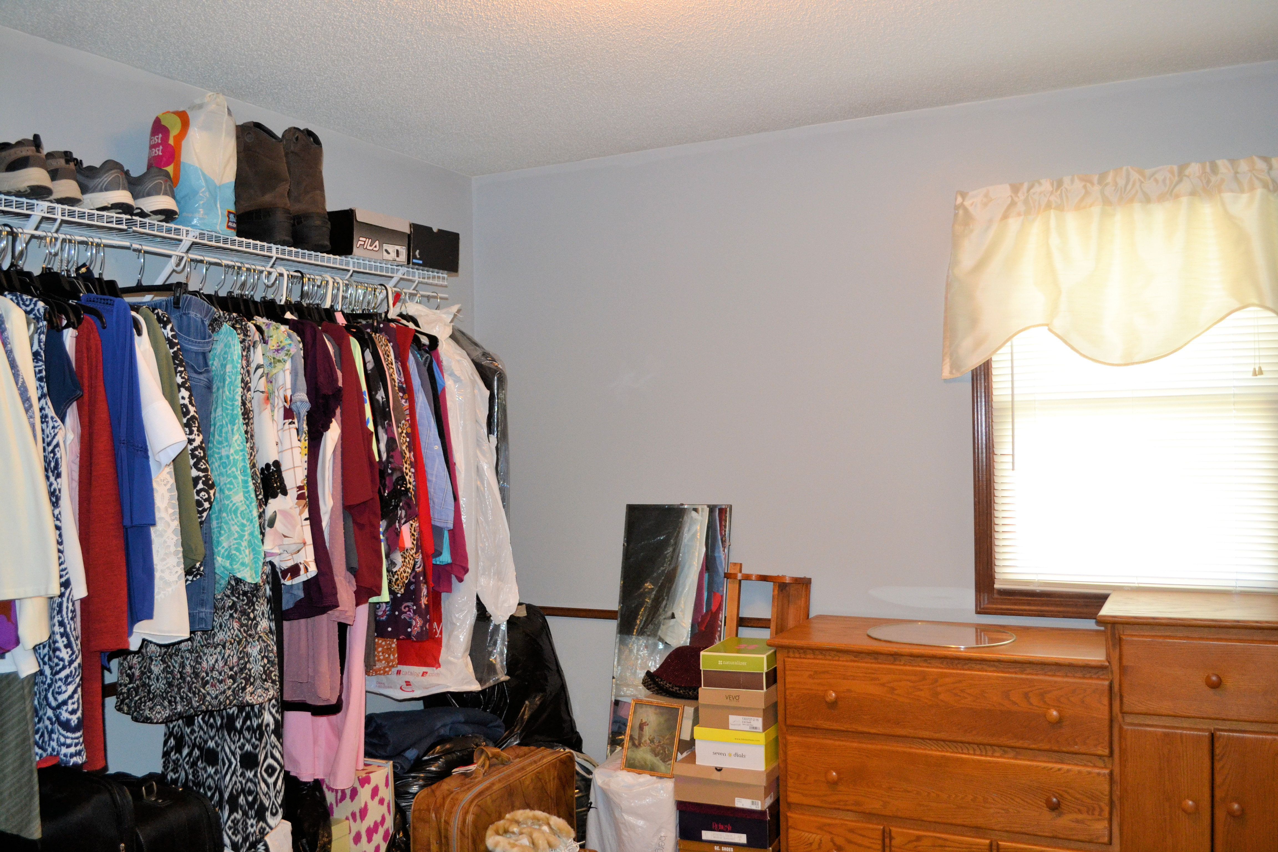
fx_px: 1171
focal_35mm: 33
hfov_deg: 57.2
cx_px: 639
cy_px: 426
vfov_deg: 40.0
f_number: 3.8
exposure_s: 1/60
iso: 1100
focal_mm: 22
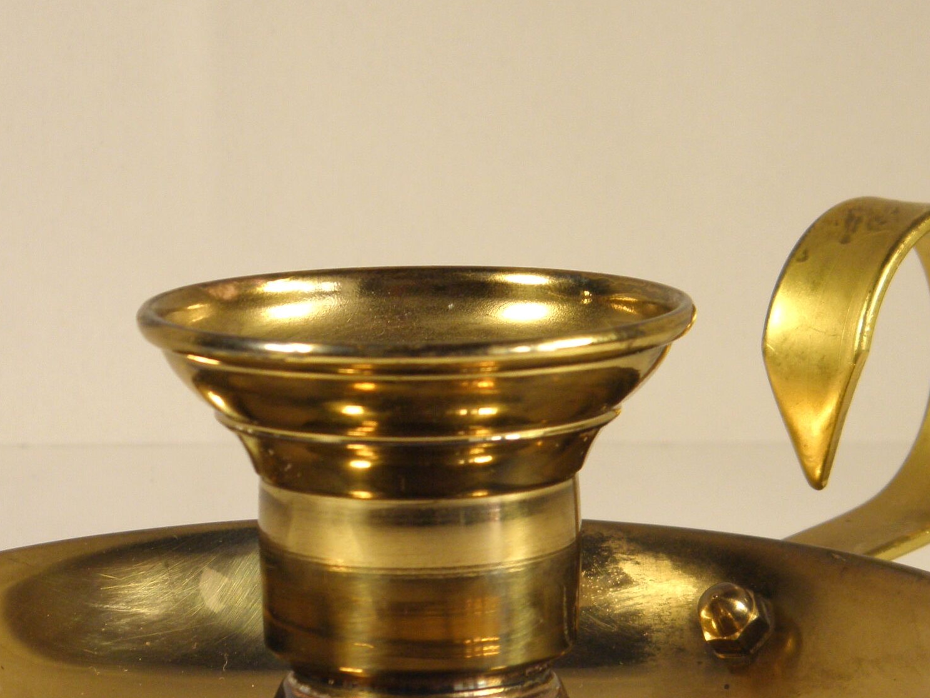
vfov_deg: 9.7
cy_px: 526
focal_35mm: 153
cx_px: 472
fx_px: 4111
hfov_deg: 12.9
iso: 100
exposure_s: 1/60
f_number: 4.5
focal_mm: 16
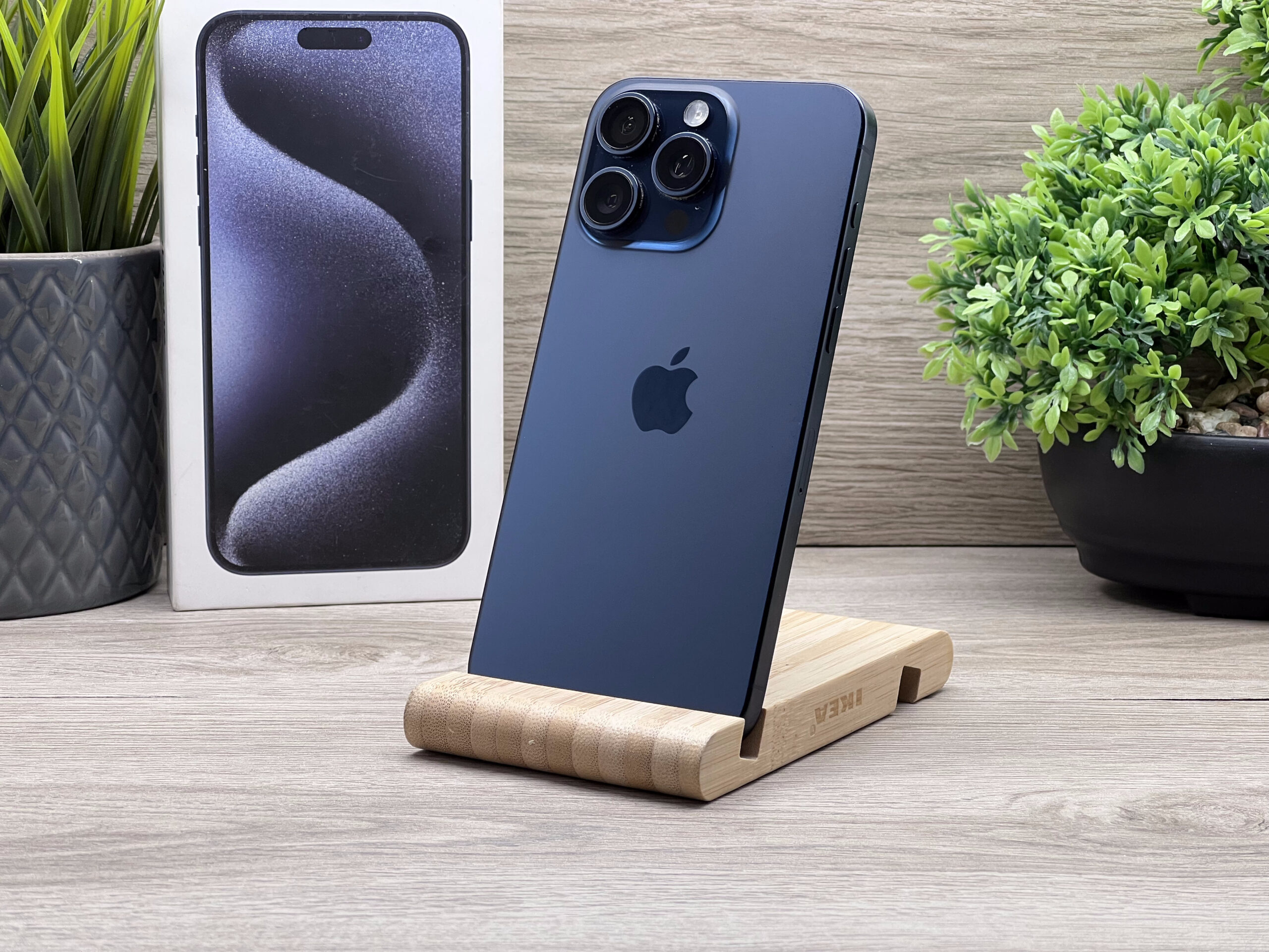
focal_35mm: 77
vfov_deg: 19.1
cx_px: 634
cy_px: 476
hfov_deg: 25.3
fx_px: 2823
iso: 100
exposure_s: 1/100
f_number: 2.8
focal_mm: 9
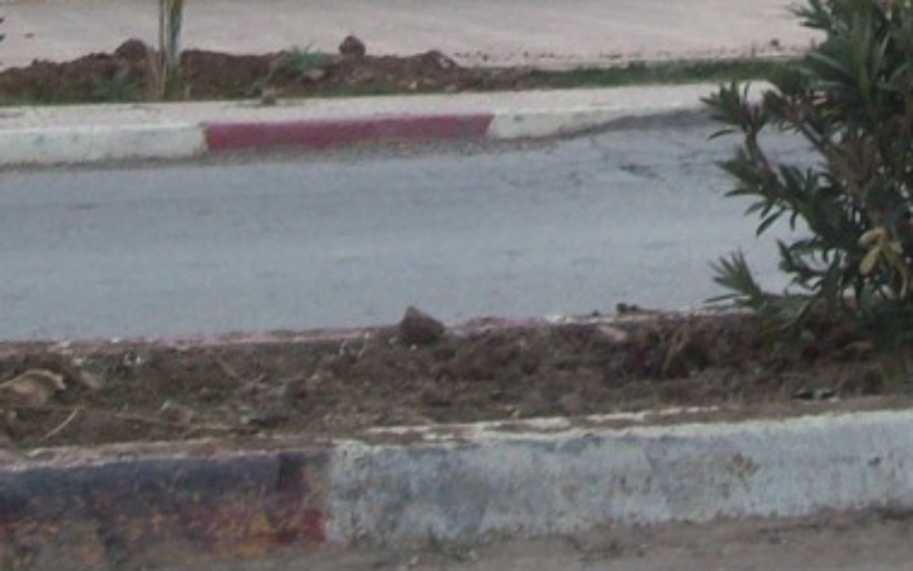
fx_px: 3210
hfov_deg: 16.0
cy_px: -342
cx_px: 807
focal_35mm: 129
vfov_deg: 9.8
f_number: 2.7
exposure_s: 1/67.6
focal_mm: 6
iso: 80
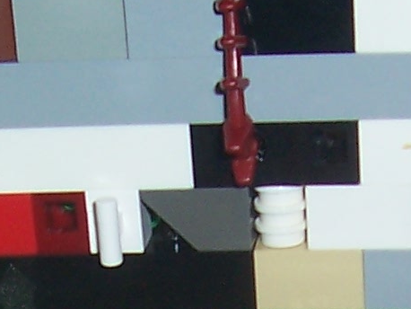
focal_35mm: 190
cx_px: 226
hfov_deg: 10.4
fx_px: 2257
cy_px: 753
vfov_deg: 7.3
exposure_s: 1/60
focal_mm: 5.6
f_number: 2.7
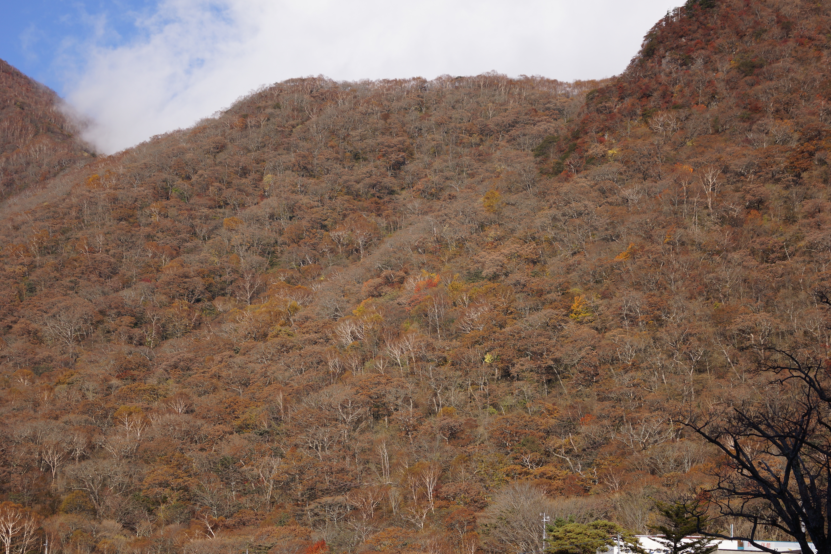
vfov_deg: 16.6
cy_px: 277
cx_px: 416
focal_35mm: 82
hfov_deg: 24.6
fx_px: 1904
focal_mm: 55
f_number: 5.6
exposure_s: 1/640
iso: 100
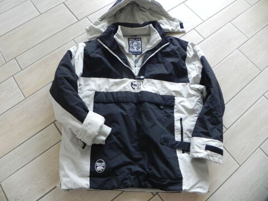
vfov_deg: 53.1
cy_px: 100
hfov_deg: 67.3
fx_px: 201
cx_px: 134
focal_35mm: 26
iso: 400
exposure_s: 1/14.5
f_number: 2.8
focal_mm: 4.6
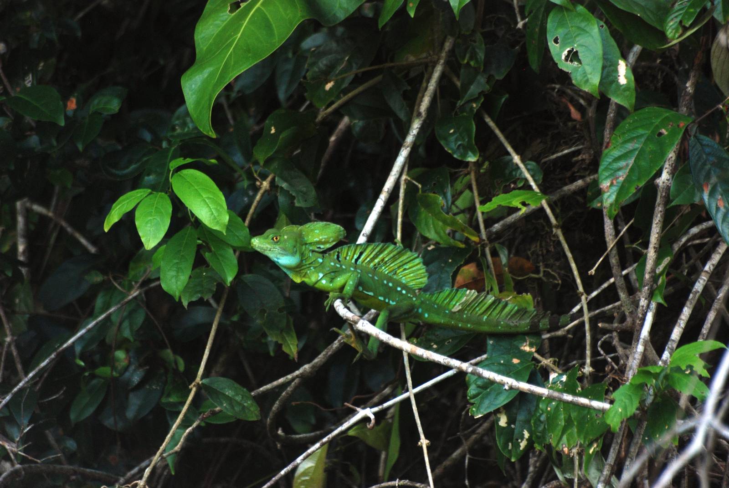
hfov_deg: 4.6
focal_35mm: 450
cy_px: 244
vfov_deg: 3.1
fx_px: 9123
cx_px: 364
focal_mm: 300
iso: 400
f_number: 5.6
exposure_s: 1/160
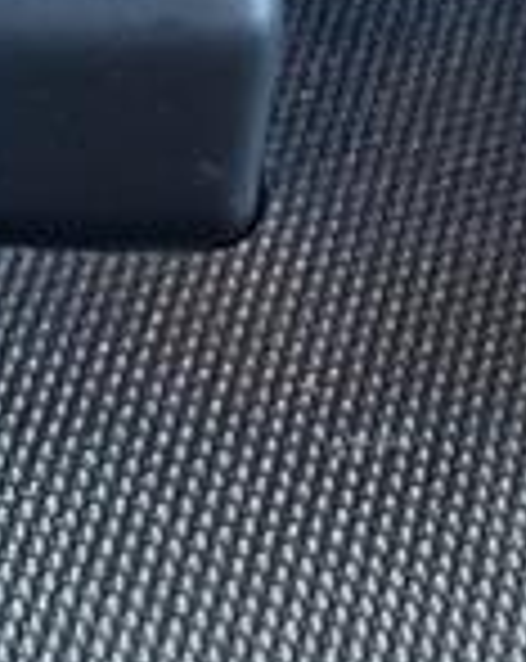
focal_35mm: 115
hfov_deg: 13.2
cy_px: -212
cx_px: 13
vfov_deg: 15.9
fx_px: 2245
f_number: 1.9
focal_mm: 3.58
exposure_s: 1/20
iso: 320
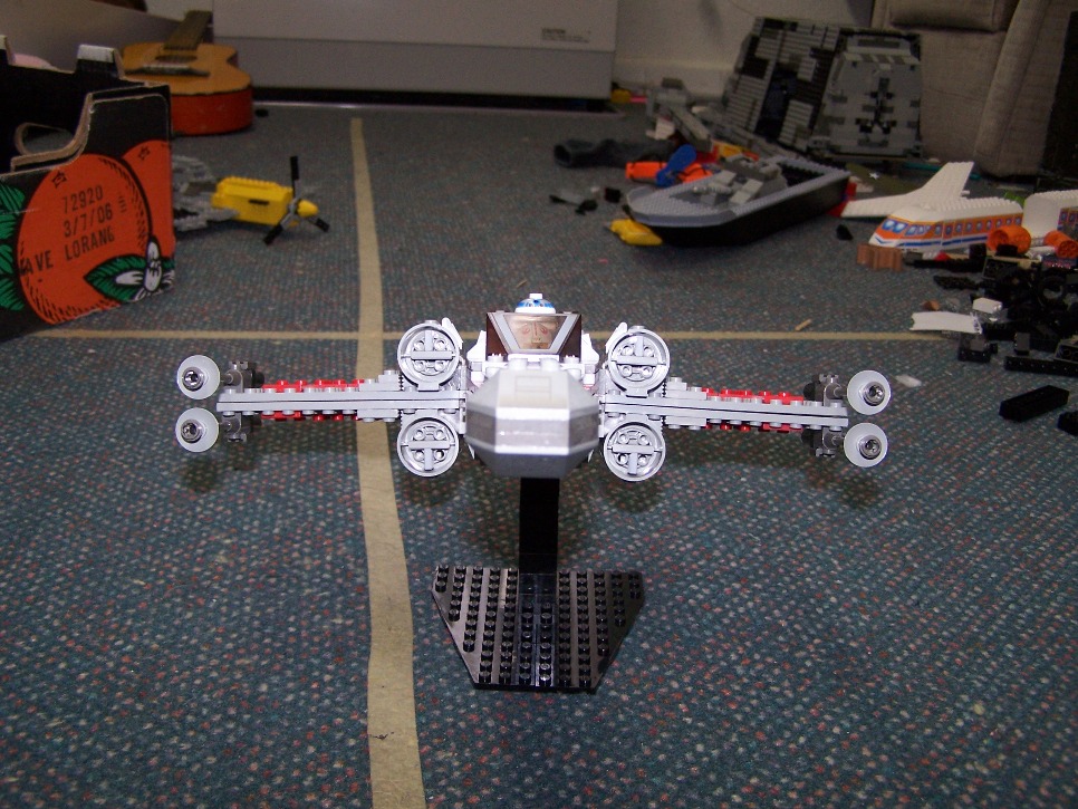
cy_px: 404
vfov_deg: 37.7
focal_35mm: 38
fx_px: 1184
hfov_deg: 49.0
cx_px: 539
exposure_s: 1/60
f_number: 2.8
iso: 140
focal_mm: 6.3
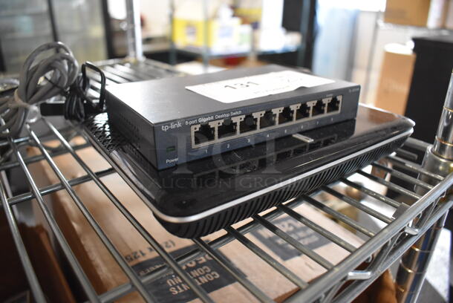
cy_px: 152
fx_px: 340
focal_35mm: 27
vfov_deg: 48.0
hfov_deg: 67.3
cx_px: 226
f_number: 4
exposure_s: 1/60
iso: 2800
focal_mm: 18
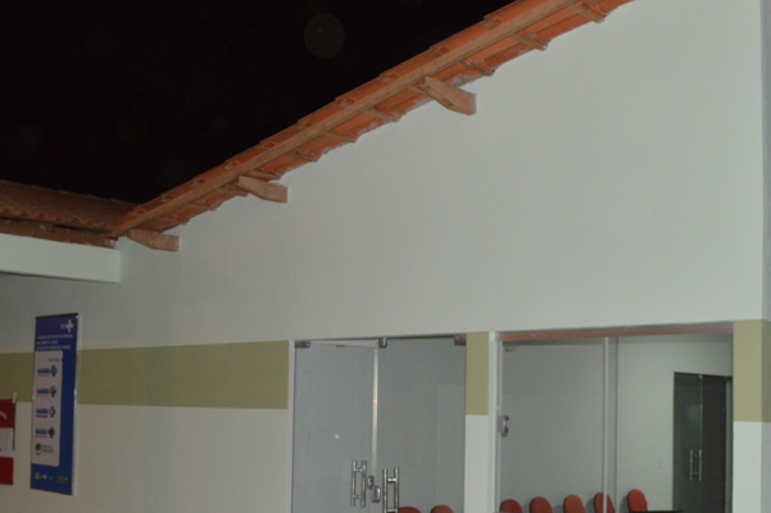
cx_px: 276
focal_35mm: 46
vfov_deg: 29.0
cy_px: 352
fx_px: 985
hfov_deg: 42.3
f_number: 5
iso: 800
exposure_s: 1/80
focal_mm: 18
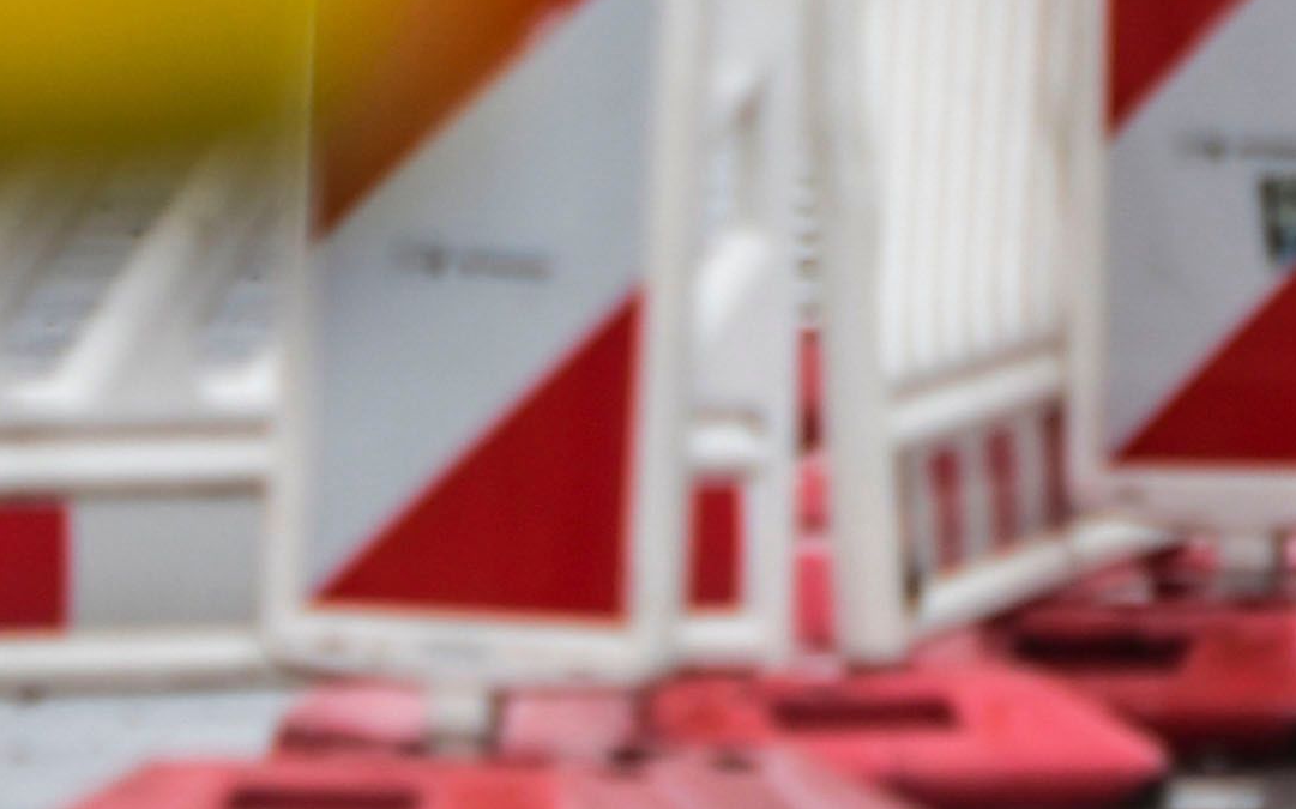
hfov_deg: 2.1
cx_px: 1321
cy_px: -1308
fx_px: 34768
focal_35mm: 985
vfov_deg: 1.3
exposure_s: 1/500
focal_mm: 125
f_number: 3.2
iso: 160
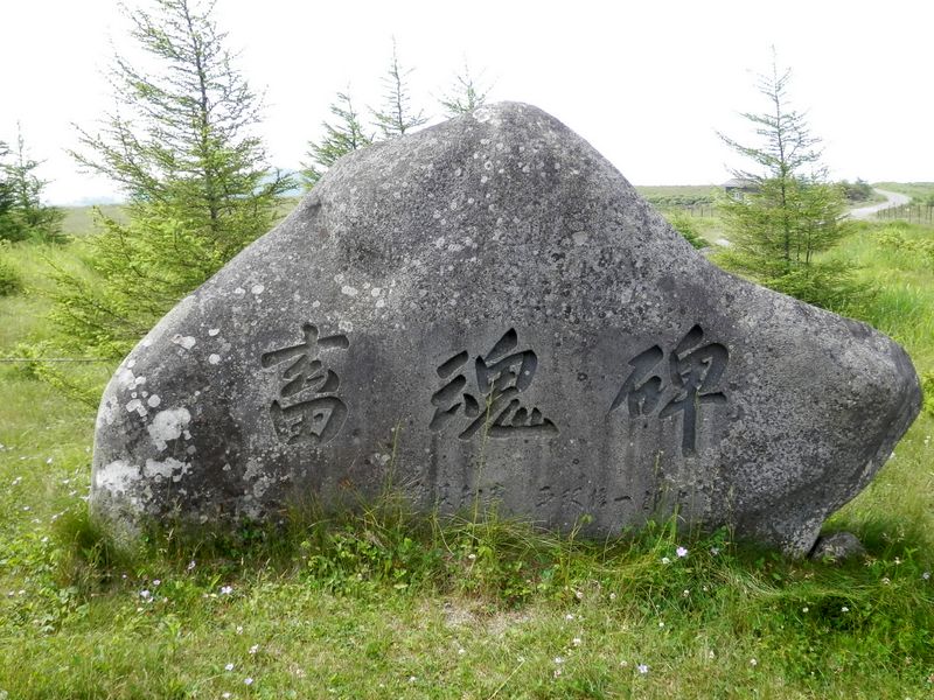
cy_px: 350
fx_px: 1079
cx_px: 467
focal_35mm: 40
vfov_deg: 36.0
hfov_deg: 46.8
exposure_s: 1/250
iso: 80
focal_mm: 7.3
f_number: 3.7
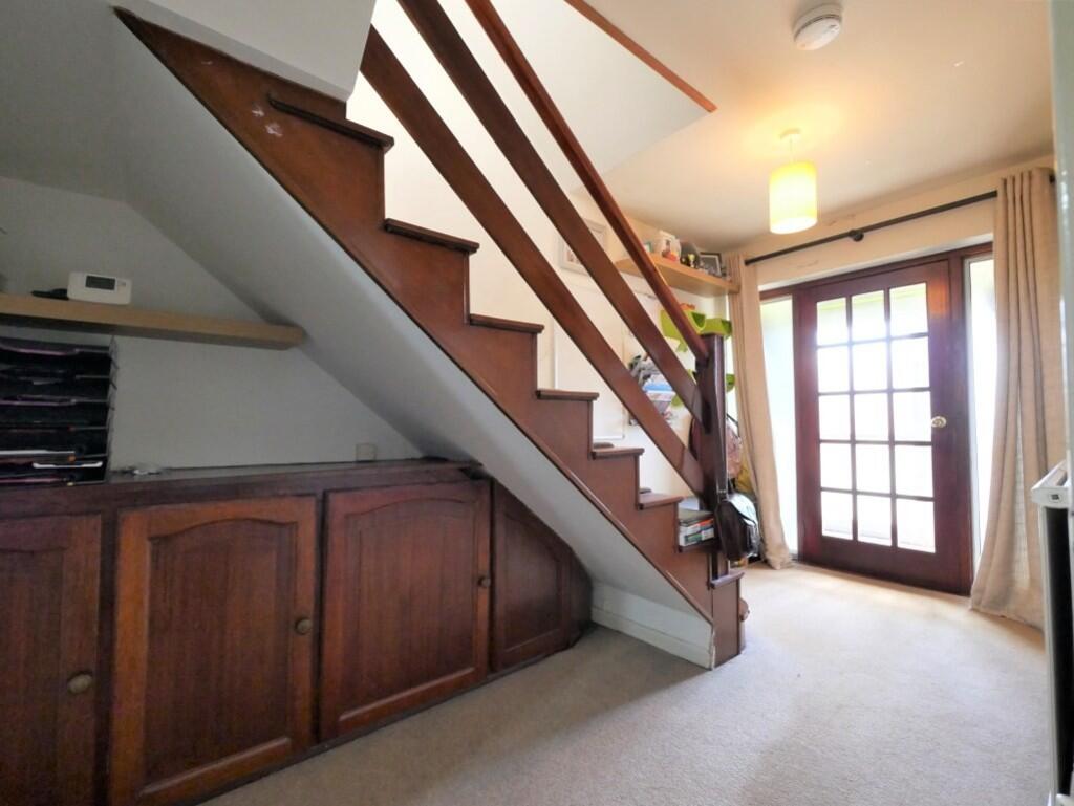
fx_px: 435
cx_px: 537
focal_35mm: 14
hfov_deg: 102.0
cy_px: 403
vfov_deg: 85.7
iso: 2500
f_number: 4
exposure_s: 1/60
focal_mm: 7
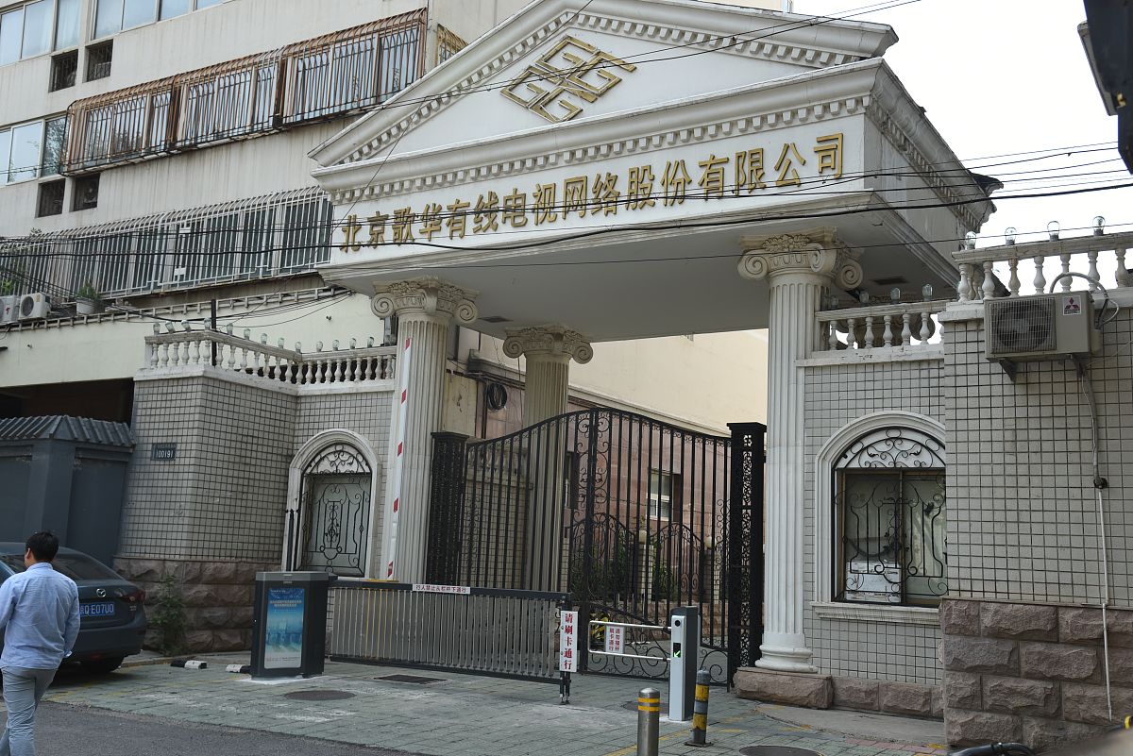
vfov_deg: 35.1
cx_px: 566
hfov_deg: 50.7
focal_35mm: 38
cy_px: 378
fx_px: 1196
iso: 250
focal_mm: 38
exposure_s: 1/320
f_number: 6.3
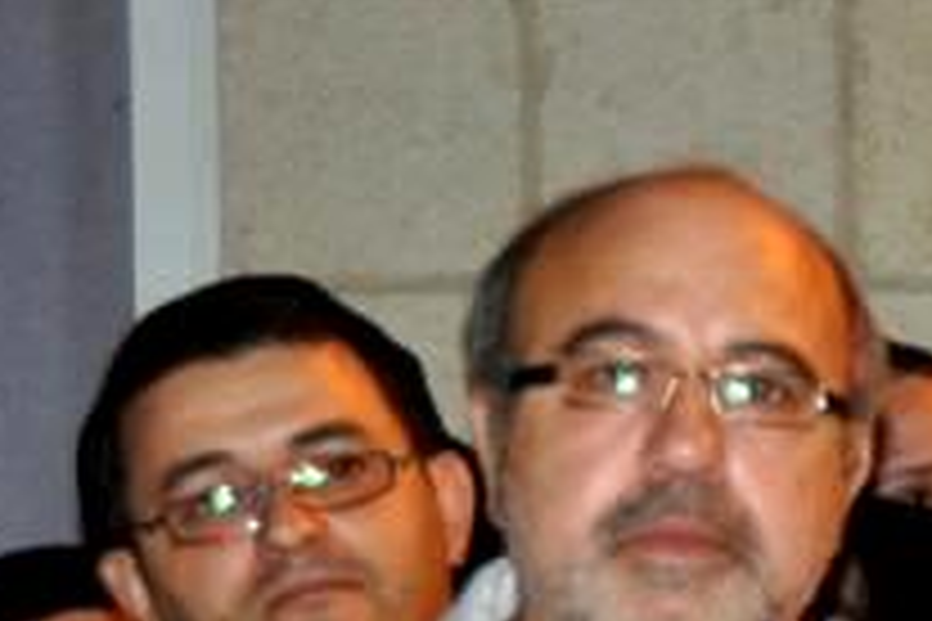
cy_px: 648
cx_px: 2058
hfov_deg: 8.1
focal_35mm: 237
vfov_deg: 5.8
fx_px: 6135
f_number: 4.2
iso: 800
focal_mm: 32
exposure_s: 1/60
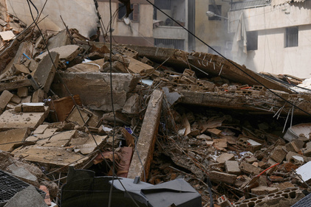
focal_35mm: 112
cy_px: 122
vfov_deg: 12.2
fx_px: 968
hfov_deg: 18.1
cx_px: 70
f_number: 5
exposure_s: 1/1000
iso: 100
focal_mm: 46
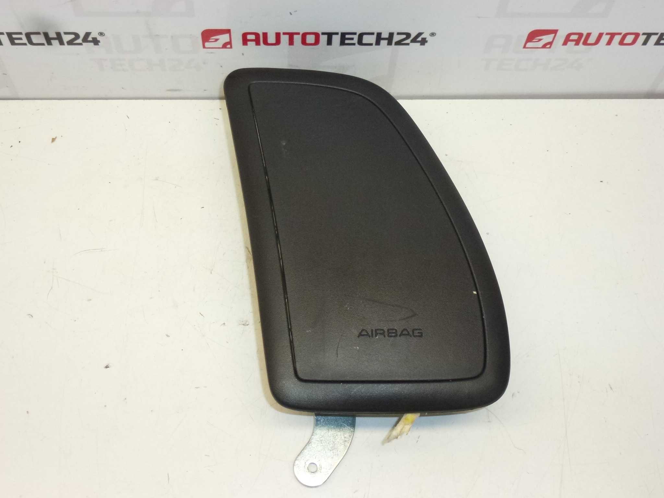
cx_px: 332
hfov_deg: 45.8
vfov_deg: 35.1
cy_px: 249
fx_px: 786
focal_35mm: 41
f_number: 3.9
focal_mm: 7.4
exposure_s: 1/250
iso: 400
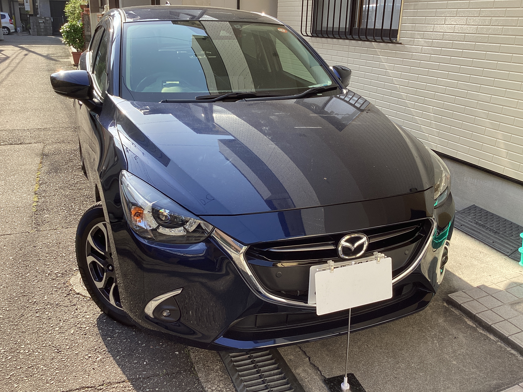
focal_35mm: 32
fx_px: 484
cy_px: 190
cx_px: 256
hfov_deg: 56.8
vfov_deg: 44.2
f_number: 2.4
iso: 25
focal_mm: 3.3
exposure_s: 1/235
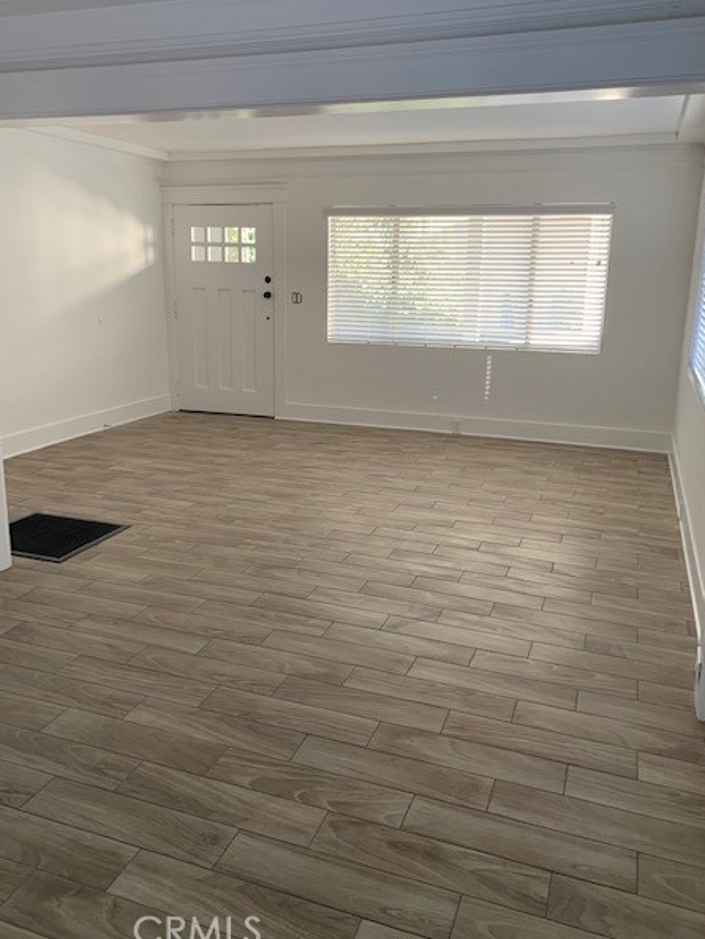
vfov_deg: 63.4
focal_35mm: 28
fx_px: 760
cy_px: 447
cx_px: 345
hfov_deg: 49.8
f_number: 1.8
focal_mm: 4.25
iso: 100
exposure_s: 1/90
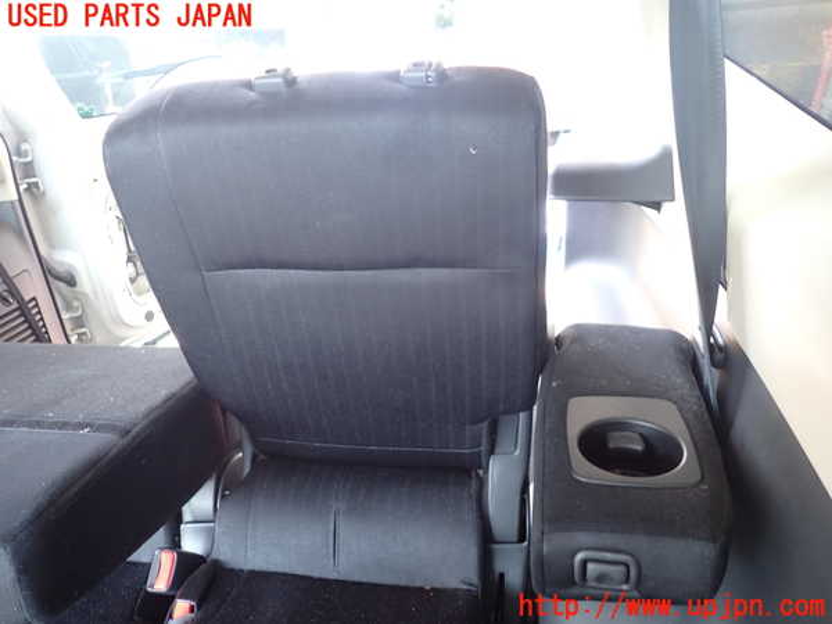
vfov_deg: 54.9
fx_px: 601
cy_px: 312
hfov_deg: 69.4
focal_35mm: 25
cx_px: 416
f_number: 2
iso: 200
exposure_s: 1/40
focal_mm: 4.5
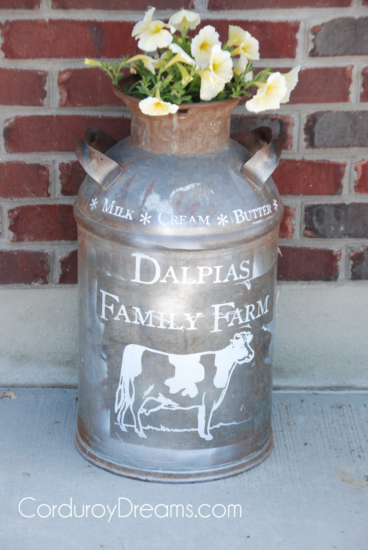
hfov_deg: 11.5
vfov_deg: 17.0
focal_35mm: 120
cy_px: 275
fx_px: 1834
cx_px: 184
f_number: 5.6
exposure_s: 1/640
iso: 1000
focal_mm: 80
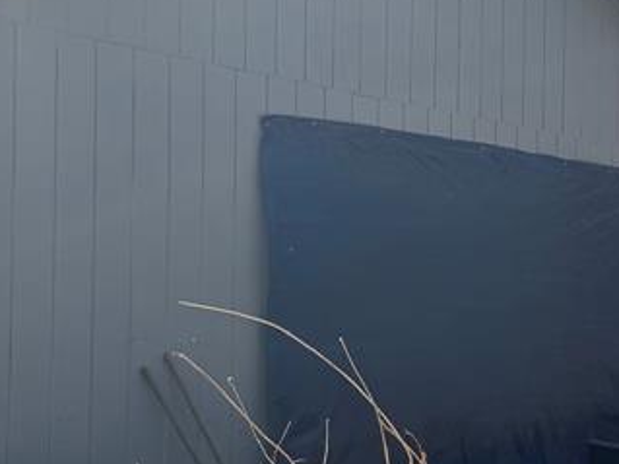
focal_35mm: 77
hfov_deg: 25.3
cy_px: 297
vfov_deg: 19.1
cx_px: 318
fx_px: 1376
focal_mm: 6.76
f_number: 1.78
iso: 80
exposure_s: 1/3279
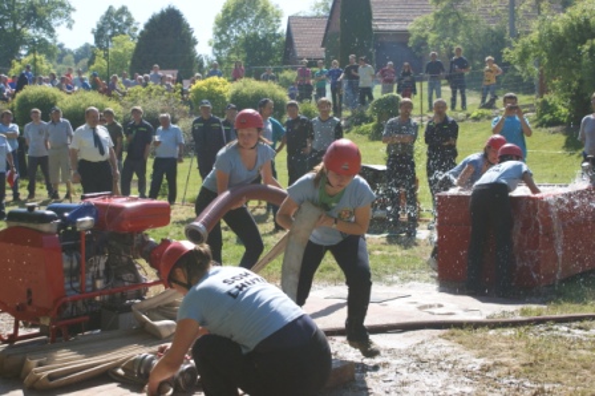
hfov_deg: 33.4
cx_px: 298
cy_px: 198
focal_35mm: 60
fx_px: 991
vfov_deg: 22.6
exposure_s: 1/320
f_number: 5.6
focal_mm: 40
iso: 100
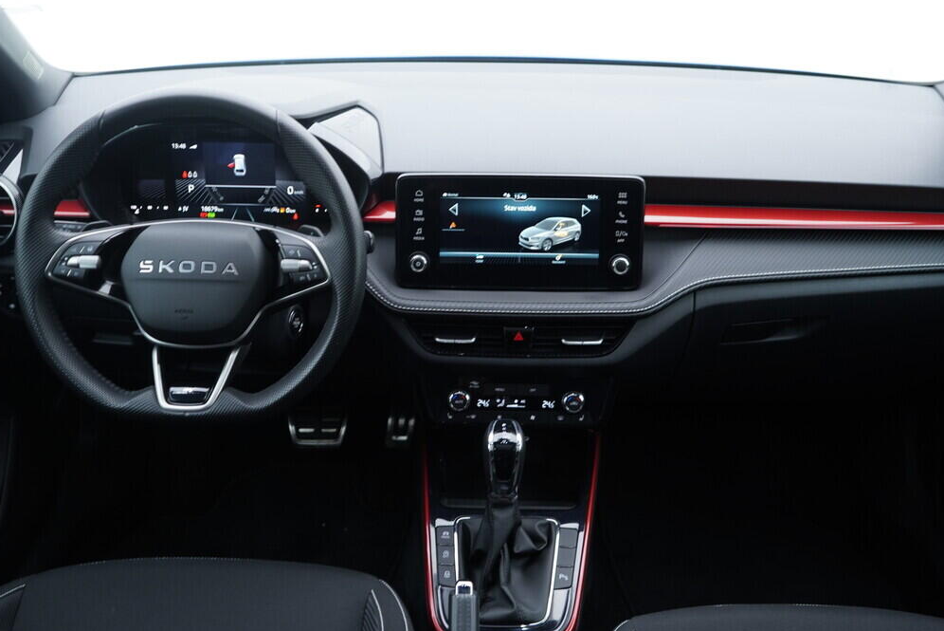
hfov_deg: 51.9
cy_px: 320
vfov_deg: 36.0
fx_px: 971
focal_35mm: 37
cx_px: 463
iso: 200
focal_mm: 24
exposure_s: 1/40
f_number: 2.8
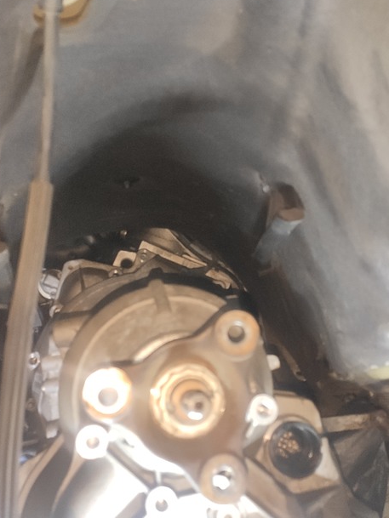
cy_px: 219
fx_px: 614
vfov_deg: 45.6
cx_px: 239
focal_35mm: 41
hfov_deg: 35.0
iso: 2069
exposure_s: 1/60
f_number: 1.75
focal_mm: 4.77
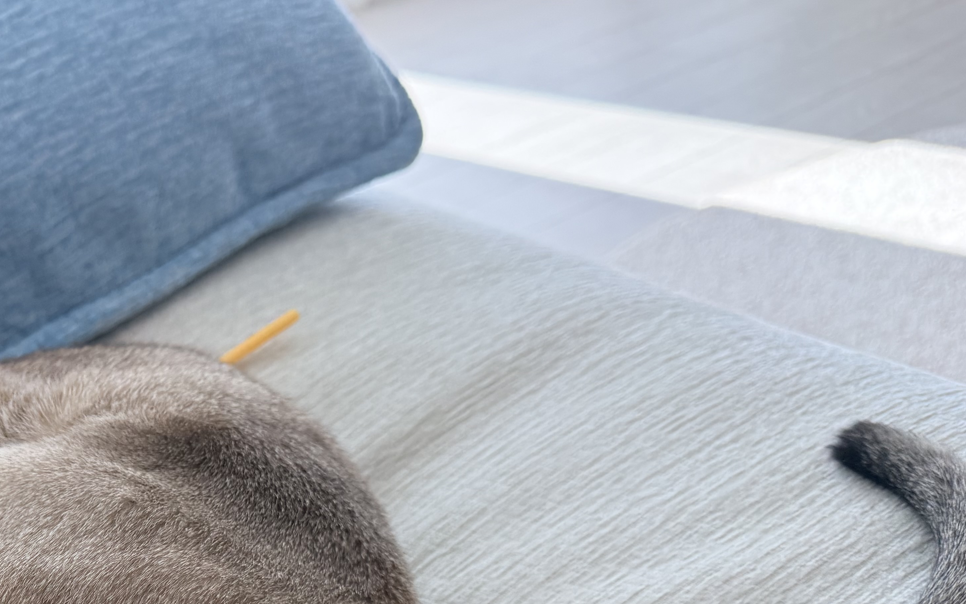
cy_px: 669
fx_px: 1316
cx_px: 33
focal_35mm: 50
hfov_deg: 36.8
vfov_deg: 24.1
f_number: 1.78
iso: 100
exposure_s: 1/401
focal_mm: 6.76
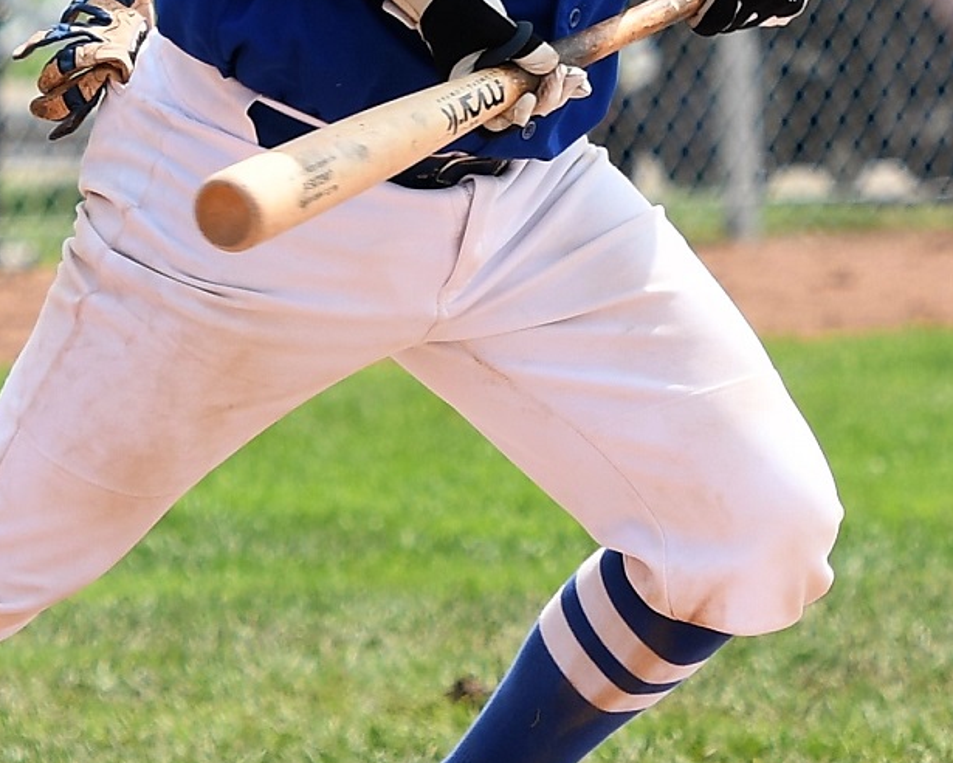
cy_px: 45
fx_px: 13487
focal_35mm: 478
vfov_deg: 3.2
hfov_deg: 4.0
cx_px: 693
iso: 160
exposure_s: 1/1000
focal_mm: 135
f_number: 4
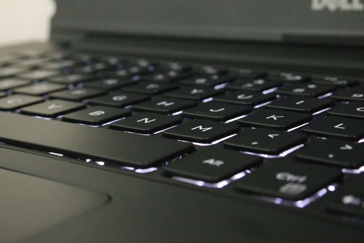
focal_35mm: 72
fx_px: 728
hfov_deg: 28.1
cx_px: 182
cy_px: 122
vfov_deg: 18.9
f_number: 5.6
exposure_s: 1/25
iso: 2500
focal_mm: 27
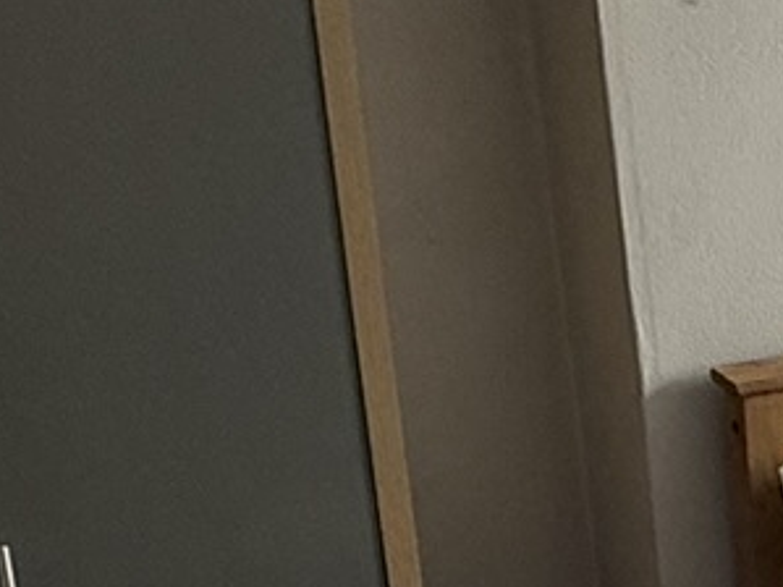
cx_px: 1448
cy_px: 354
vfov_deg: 15.4
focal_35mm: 96
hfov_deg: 16.7
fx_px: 2171
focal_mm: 2.22
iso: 64
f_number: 2.2
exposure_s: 1/239
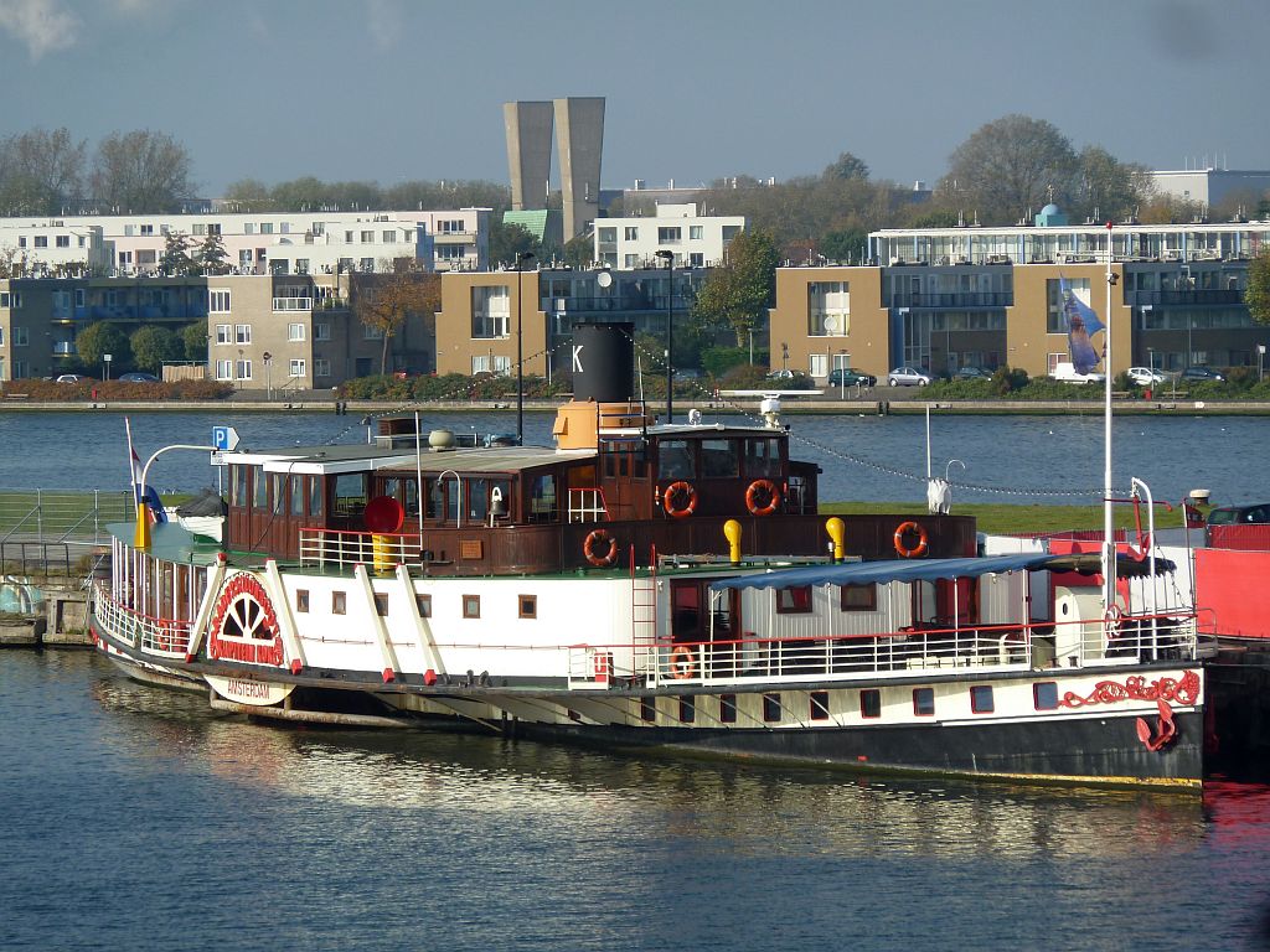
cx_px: 635
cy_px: 476
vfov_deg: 7.1
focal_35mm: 210
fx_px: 7705
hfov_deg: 9.4
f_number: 4.6
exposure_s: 1/400
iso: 80
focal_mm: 34.4
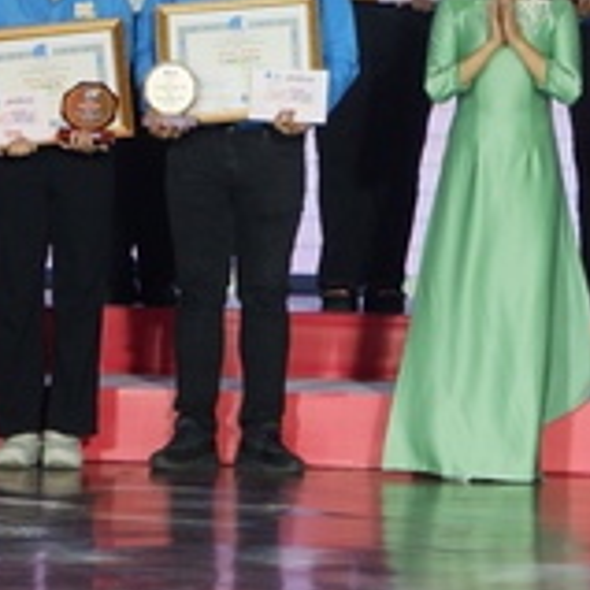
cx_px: 609
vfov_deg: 6.0
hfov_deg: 6.0
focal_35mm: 292
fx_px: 5631
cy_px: -206
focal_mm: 50
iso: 1000
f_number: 5.6
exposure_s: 1/105
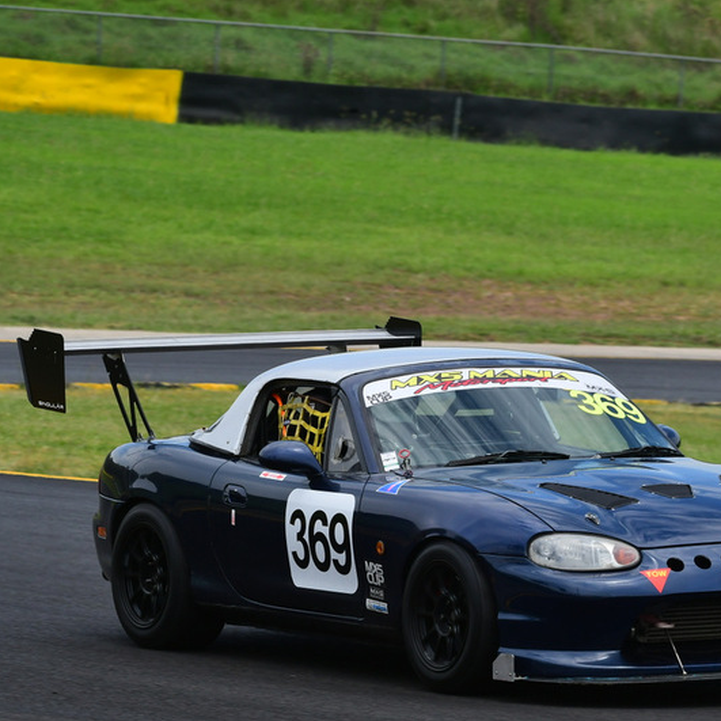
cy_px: 361
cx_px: 531
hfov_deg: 4.6
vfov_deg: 4.6
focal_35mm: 384
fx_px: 9049
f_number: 11
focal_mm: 200
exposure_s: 1/640
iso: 500
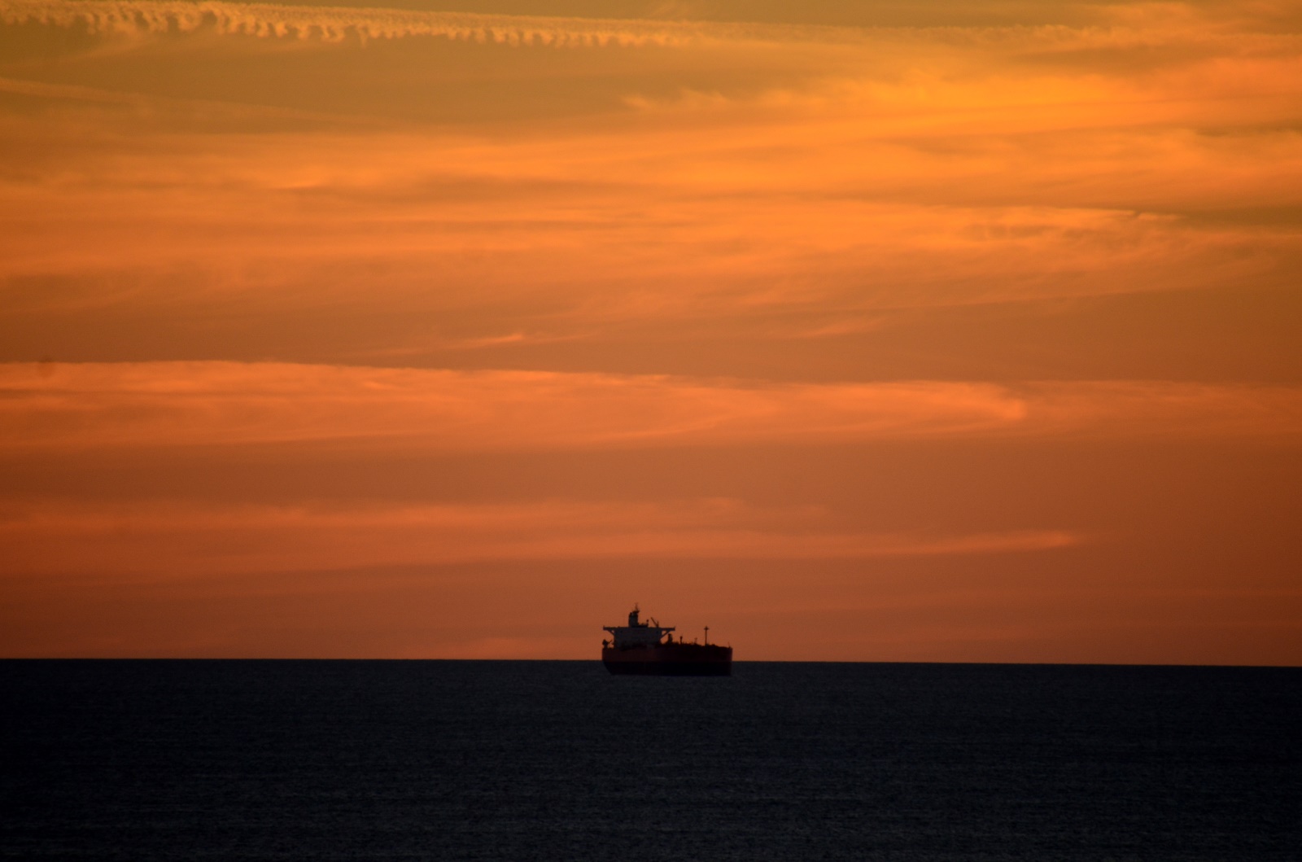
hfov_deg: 3.4
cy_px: 431
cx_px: 651
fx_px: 21650
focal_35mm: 600
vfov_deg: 2.3
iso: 250
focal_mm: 400
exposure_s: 1/320
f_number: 6.3
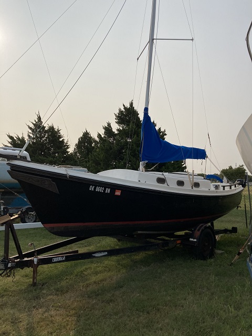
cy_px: 168
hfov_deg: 49.7
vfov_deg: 63.4
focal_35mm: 28
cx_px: 126
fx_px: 272
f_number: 1.8
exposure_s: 1/5405
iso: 25
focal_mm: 3.99
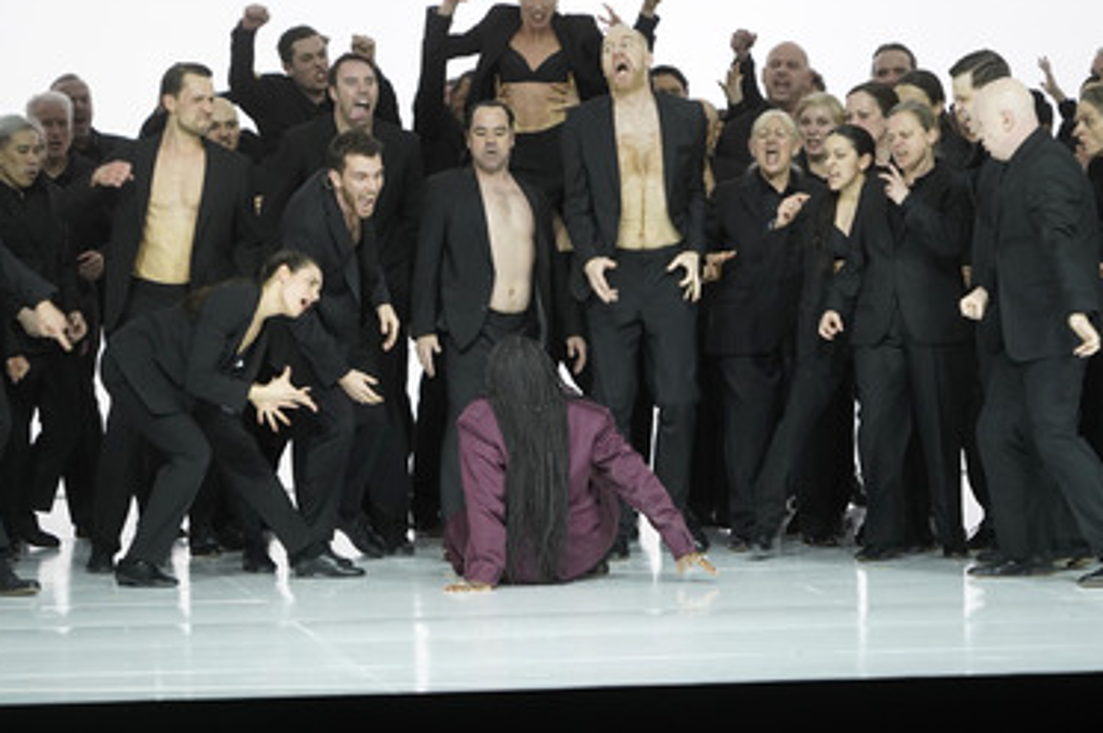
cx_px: 554
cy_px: 399
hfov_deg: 8.4
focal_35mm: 244
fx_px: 7469
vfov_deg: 5.6
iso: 3200
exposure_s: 1/250
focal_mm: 202
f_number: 5.6
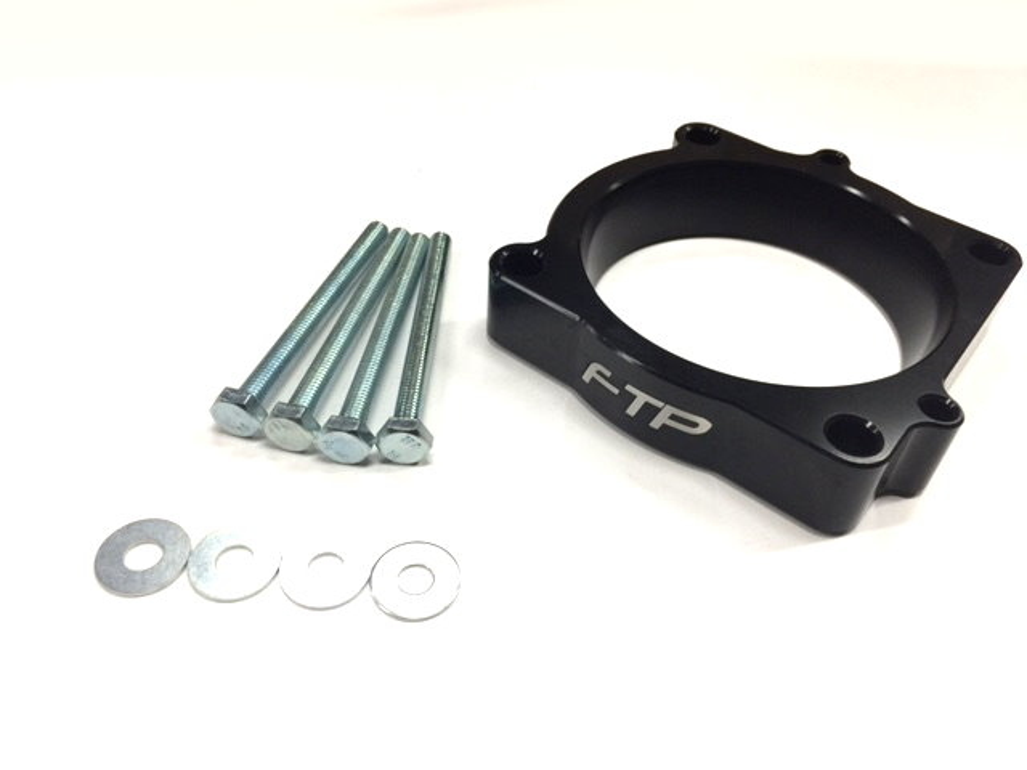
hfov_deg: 61.7
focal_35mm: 29
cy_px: 385
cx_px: 514
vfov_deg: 48.2
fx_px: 860
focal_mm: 4.15
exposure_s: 1/40
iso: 32
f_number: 2.2
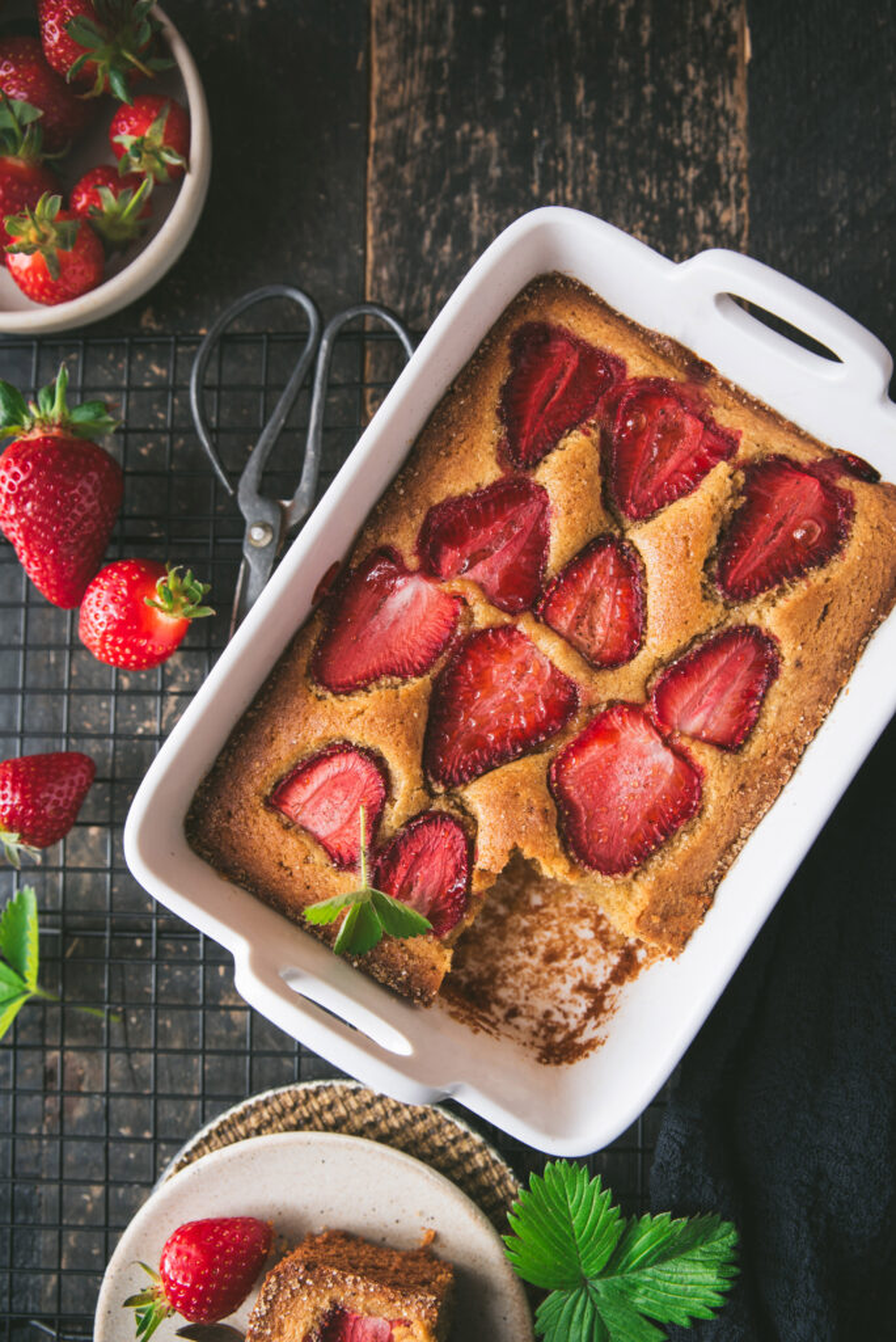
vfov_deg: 54.4
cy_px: 671
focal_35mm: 35
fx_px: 1305
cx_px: 448
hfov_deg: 37.9
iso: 200
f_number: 4
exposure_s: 1/15
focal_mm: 35
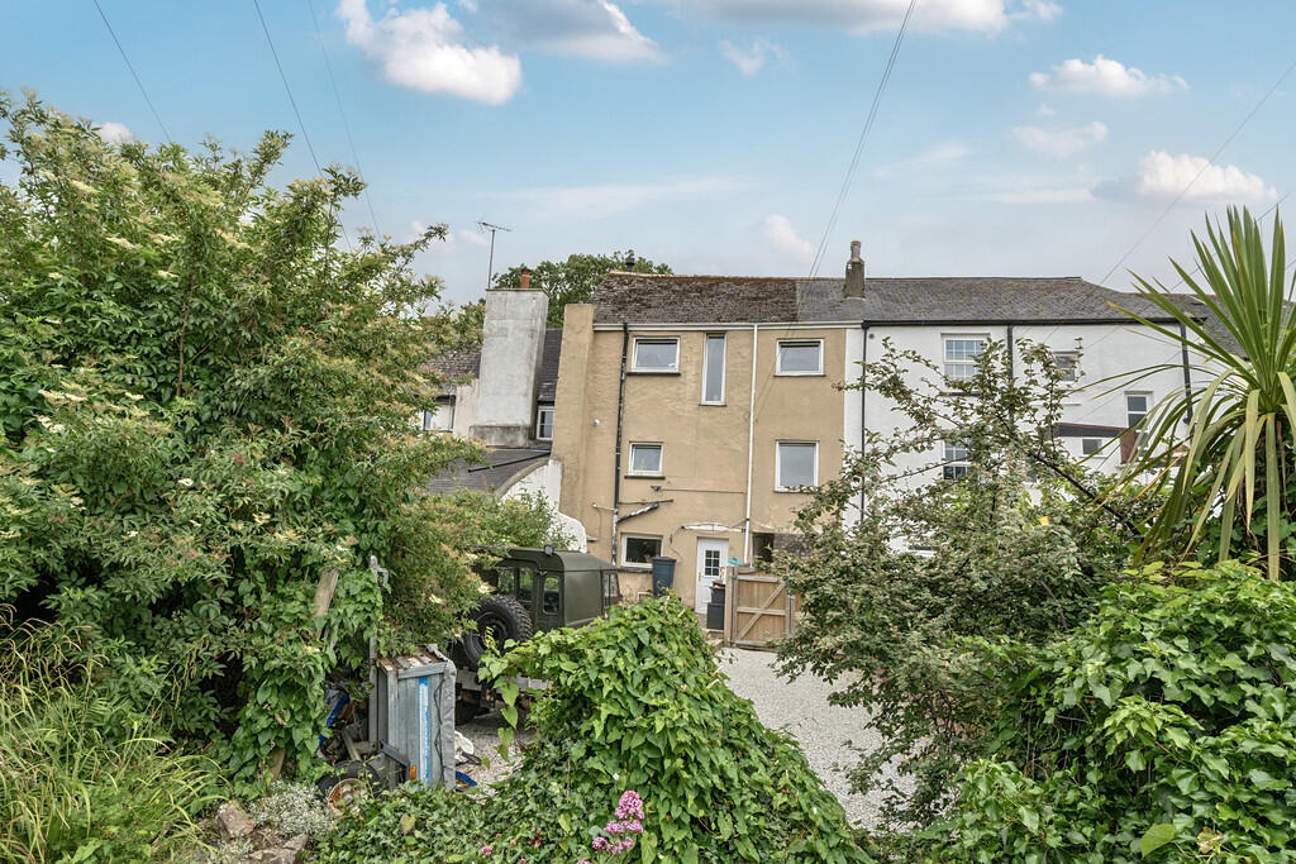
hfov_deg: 90.0
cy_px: 432
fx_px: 648
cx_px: 648
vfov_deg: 67.4
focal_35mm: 18
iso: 400
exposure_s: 1/500
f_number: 8
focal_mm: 12
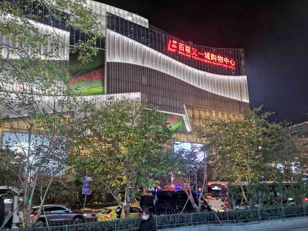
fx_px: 303
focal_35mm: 34
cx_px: 154
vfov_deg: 41.8
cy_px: 116
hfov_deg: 54.0
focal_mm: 4.75
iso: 200
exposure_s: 6
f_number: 1.8
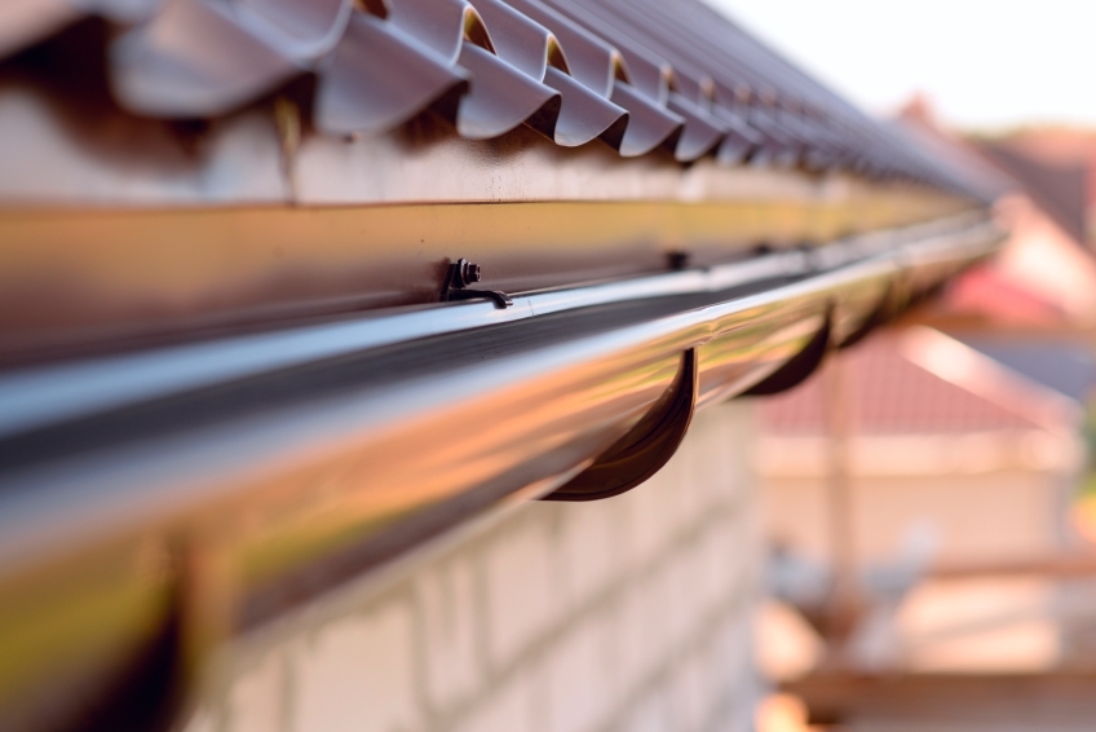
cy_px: 366
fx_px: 2589
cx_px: 548
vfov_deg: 16.1
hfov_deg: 23.9
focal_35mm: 85
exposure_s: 1/500
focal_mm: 85
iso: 250
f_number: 4.5
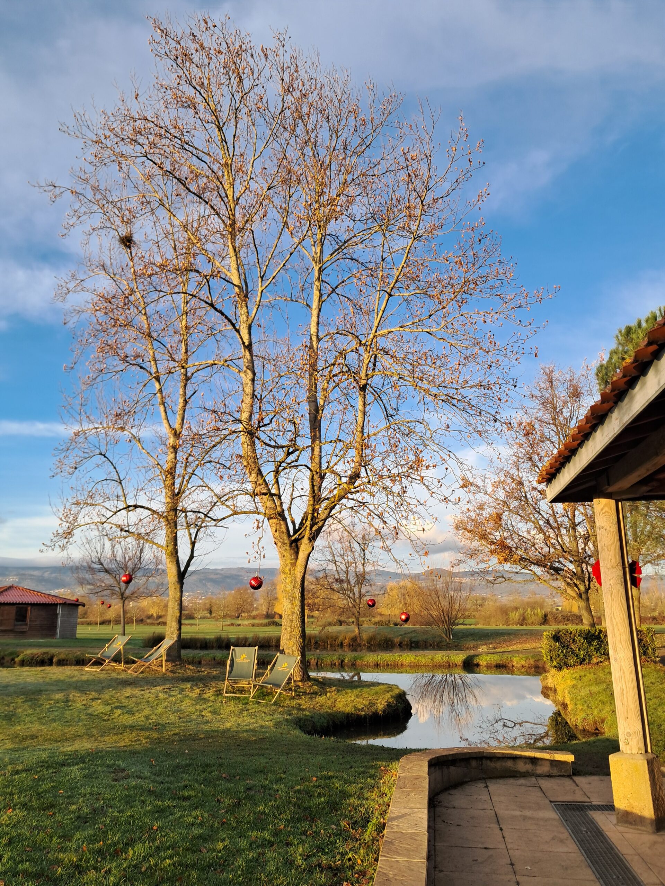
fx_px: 692
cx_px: 332
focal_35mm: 27
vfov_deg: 65.3
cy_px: 443
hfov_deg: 51.4
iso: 50
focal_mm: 4
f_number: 1.8
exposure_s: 1/126
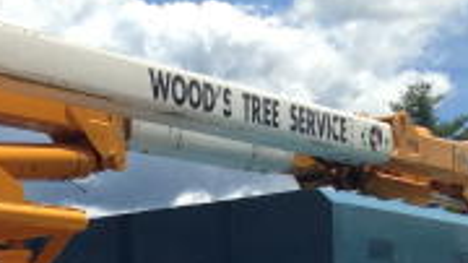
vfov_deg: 9.2
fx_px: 1587
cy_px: 380
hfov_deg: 15.5
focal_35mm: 128
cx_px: -226
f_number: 2.4
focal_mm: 4.12
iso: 50
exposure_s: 1/1748
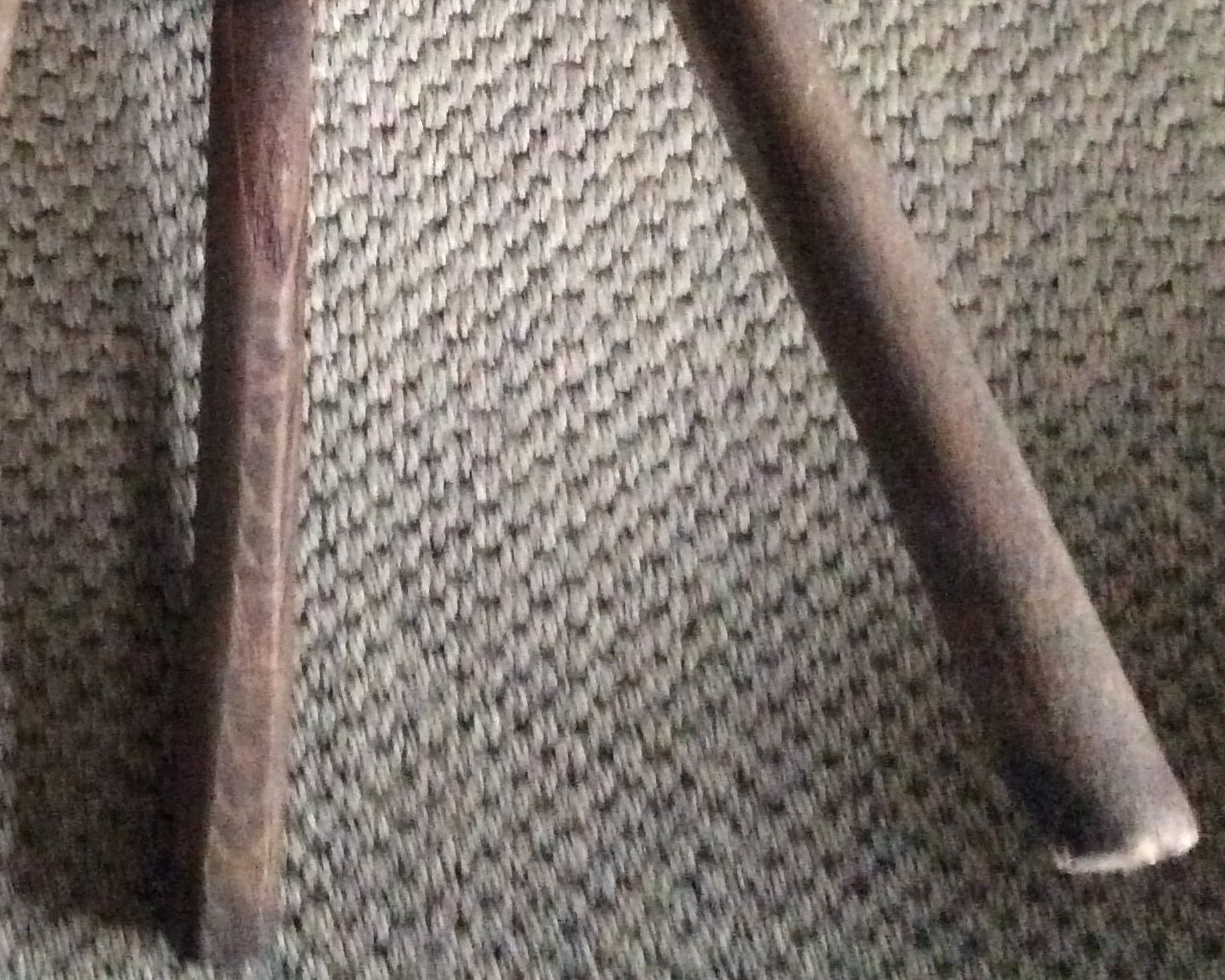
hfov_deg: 28.3
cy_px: 189
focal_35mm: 66
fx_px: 2393
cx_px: 291
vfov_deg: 22.8
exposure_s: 1/15
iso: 800
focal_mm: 3.3
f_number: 2.4
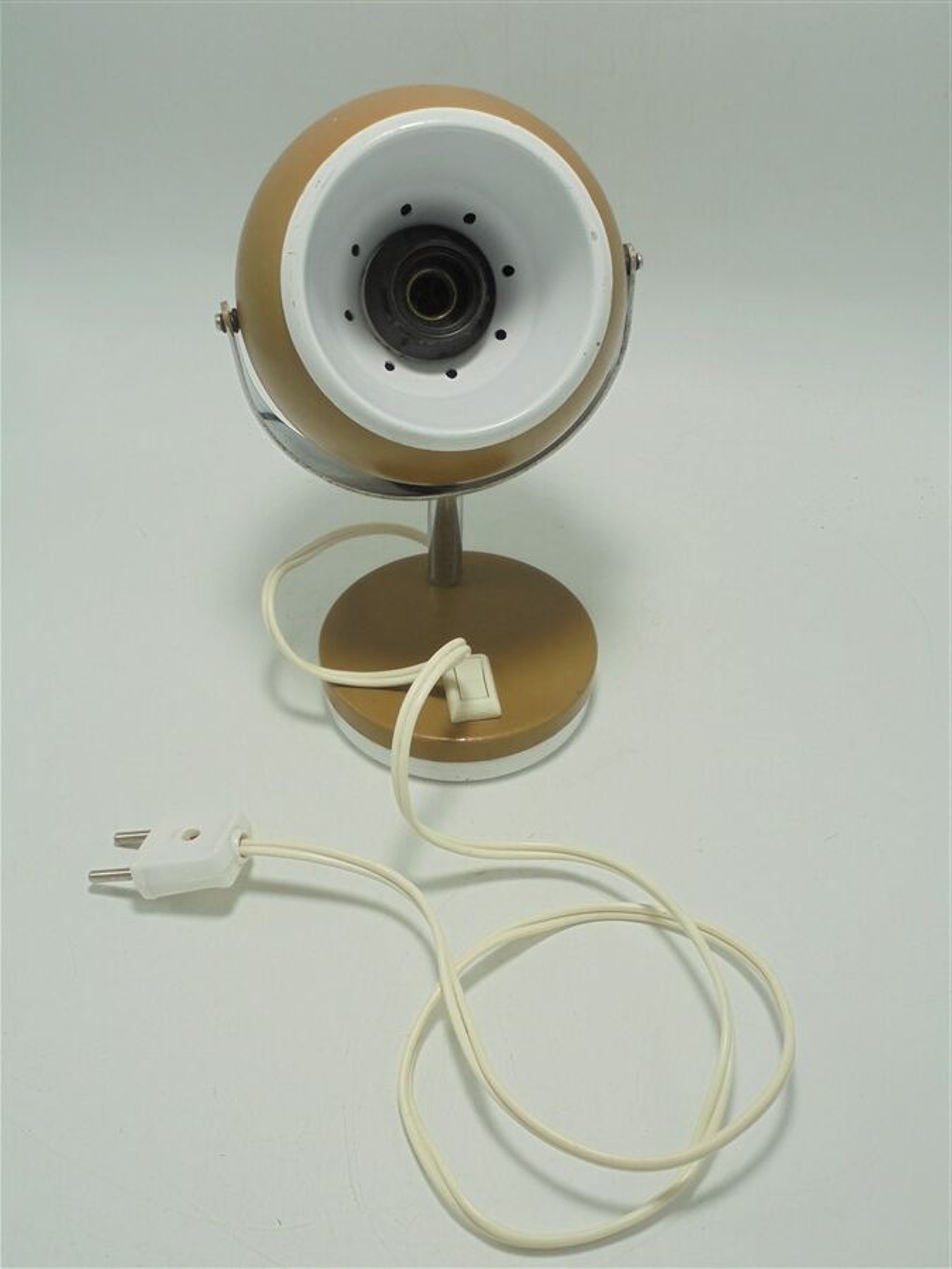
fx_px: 1247
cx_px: 476
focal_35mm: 34
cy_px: 634
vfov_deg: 54.0
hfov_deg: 41.8
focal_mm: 6.1
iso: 100
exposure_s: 1/100
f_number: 4
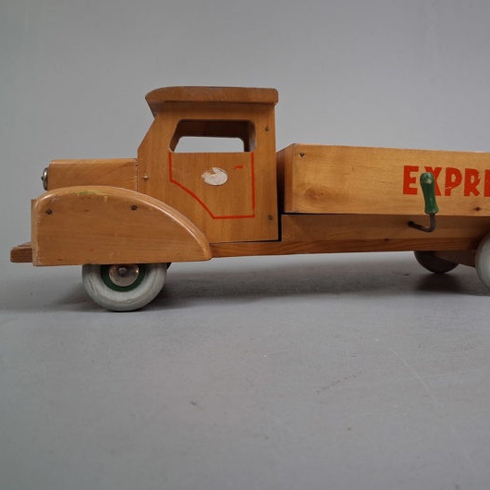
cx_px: 343
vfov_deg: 46.0
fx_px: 577
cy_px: 215
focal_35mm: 36
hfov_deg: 45.1
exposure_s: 1/50
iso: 250
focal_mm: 4
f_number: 1.8
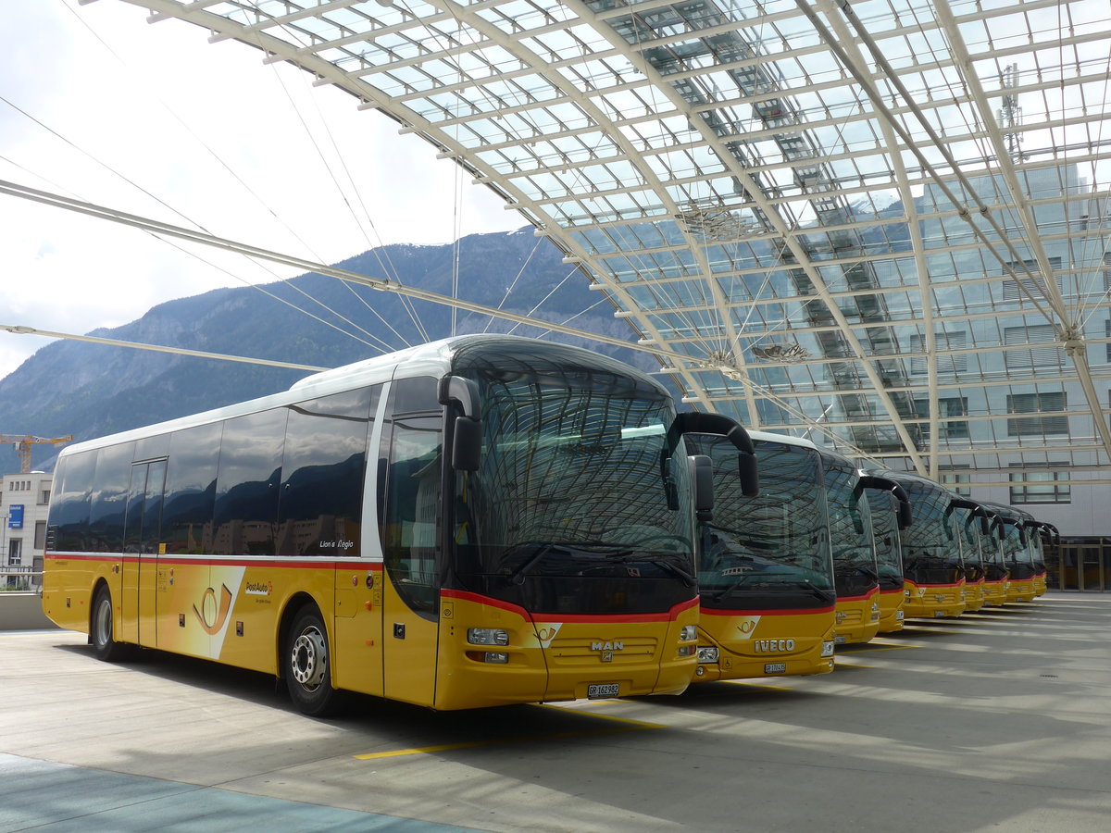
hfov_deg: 51.4
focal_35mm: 36
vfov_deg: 39.7
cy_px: 416
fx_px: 1155
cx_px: 556
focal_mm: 7.5
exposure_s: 1/1000
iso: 80
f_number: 2.8
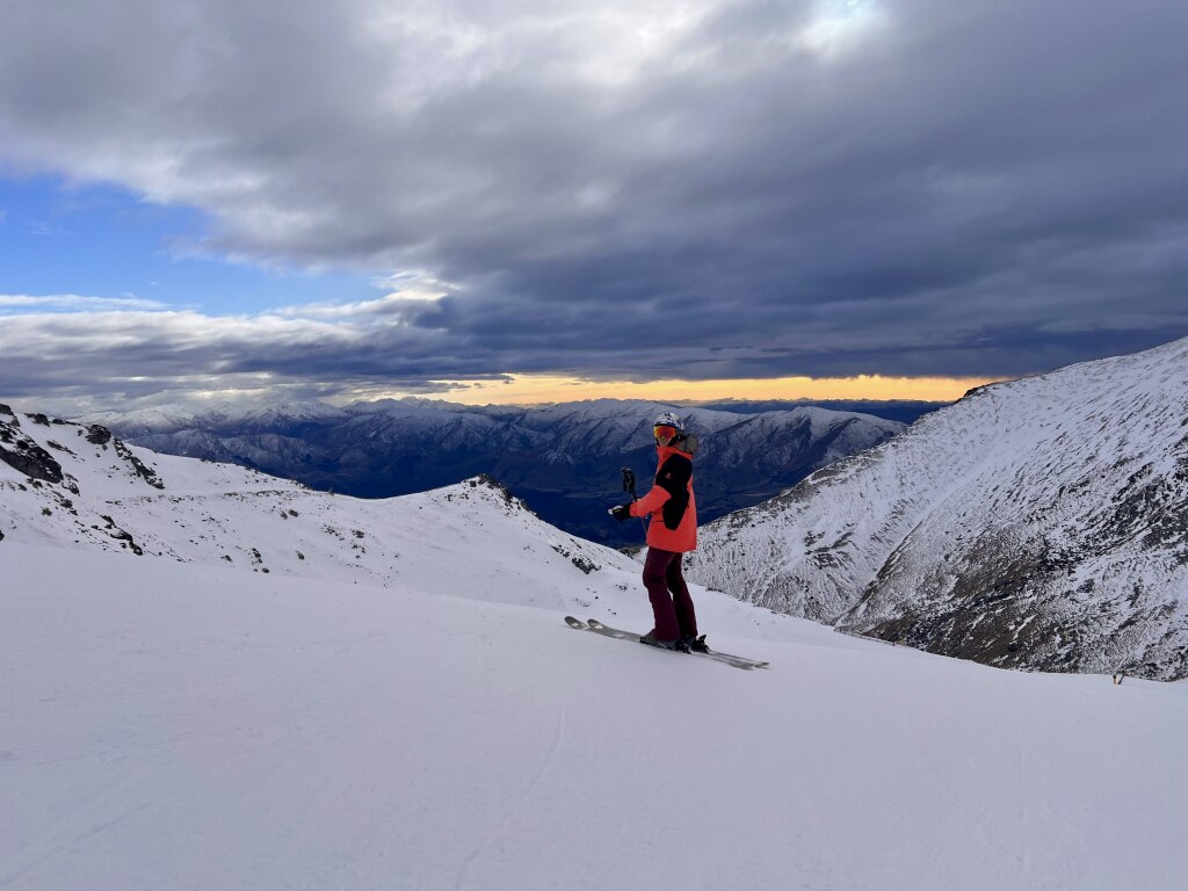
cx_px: 594
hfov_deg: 67.3
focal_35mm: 26
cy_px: 446
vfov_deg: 53.1
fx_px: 892
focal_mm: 5.7
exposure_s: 1/4630
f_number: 1.5
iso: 50
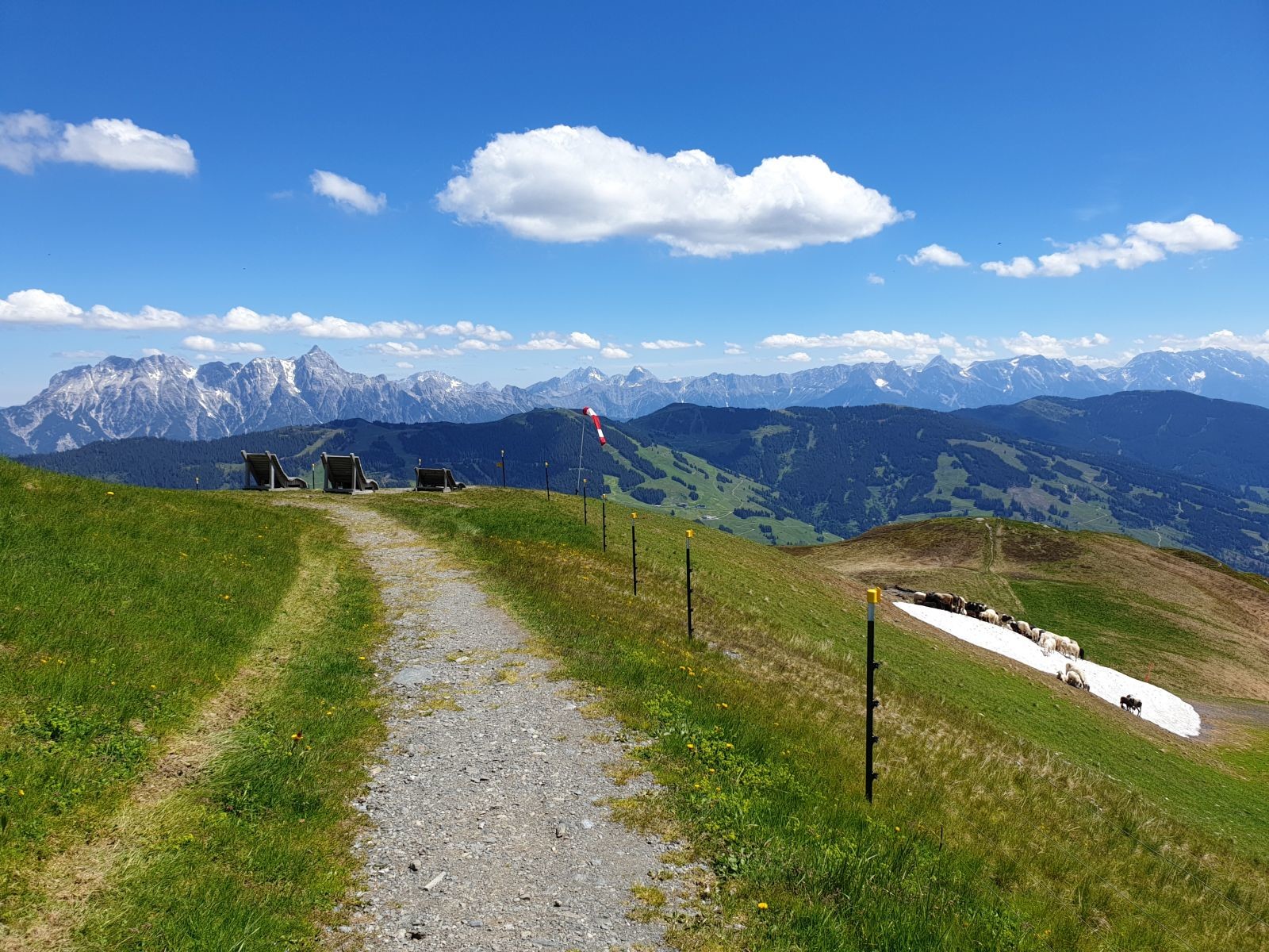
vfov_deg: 53.1
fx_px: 953
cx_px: 634
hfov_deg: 67.3
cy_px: 476
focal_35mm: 26
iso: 50
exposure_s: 1/1767
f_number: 2.4
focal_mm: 4.3
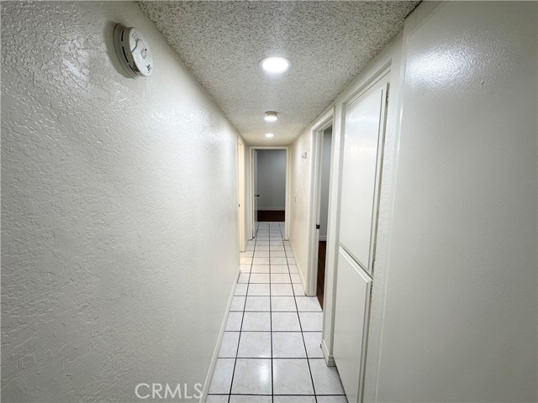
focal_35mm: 14
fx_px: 218
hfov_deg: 102.1
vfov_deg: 85.7
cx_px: 269
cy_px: 202
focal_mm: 2.22
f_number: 2.2
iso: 80
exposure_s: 1/120
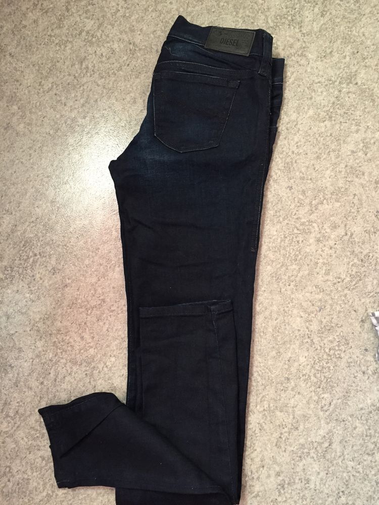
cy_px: 252
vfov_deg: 61.7
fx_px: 423
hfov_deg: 48.2
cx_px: 190
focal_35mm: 29
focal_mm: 4.15
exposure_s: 1/33
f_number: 2.2
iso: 200
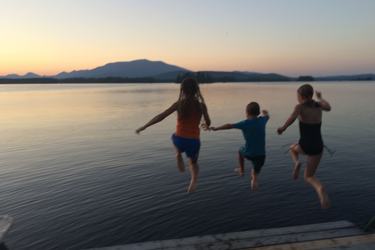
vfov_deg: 42.3
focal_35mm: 31
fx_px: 323
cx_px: 184
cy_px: 124
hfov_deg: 60.3
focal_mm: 4.15
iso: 32
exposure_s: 1/165
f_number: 2.2
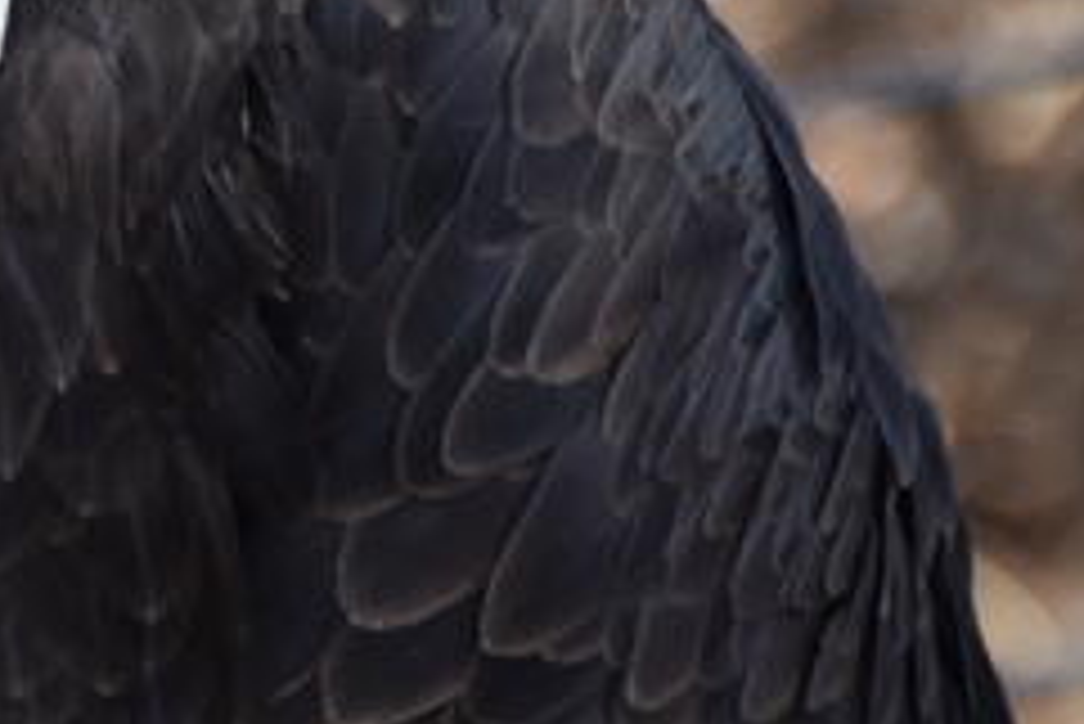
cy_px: 567
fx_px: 47934
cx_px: 94
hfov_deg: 1.3
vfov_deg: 0.9
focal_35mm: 1591
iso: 720
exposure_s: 1/640
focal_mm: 300
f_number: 5.6
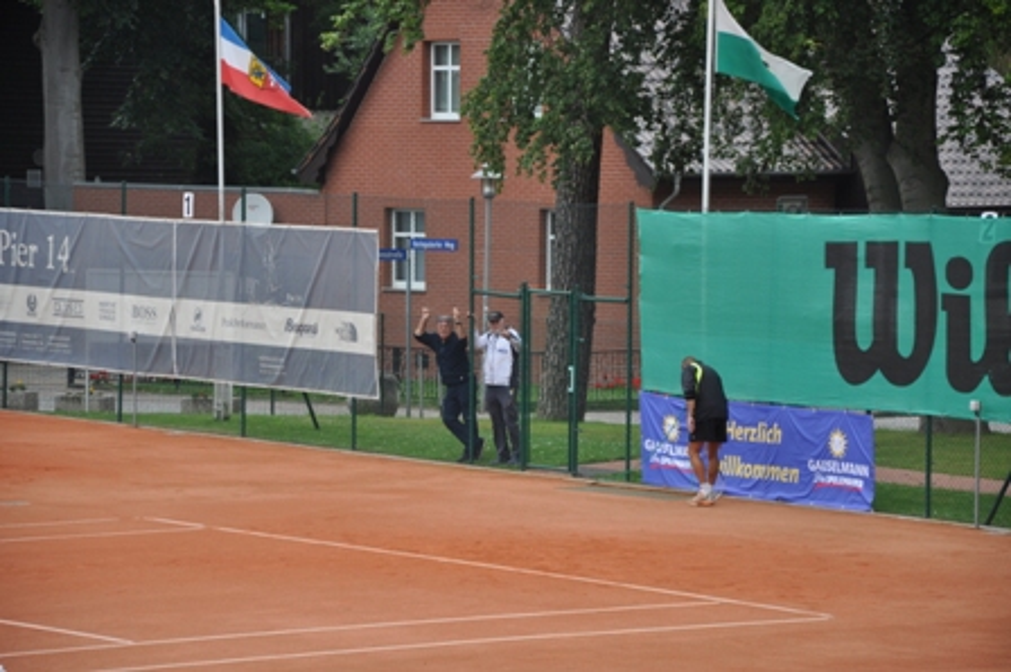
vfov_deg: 8.7
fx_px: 4420
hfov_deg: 13.0
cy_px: 336
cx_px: 506
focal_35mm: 158
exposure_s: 1/125
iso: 200
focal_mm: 105
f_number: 5.6
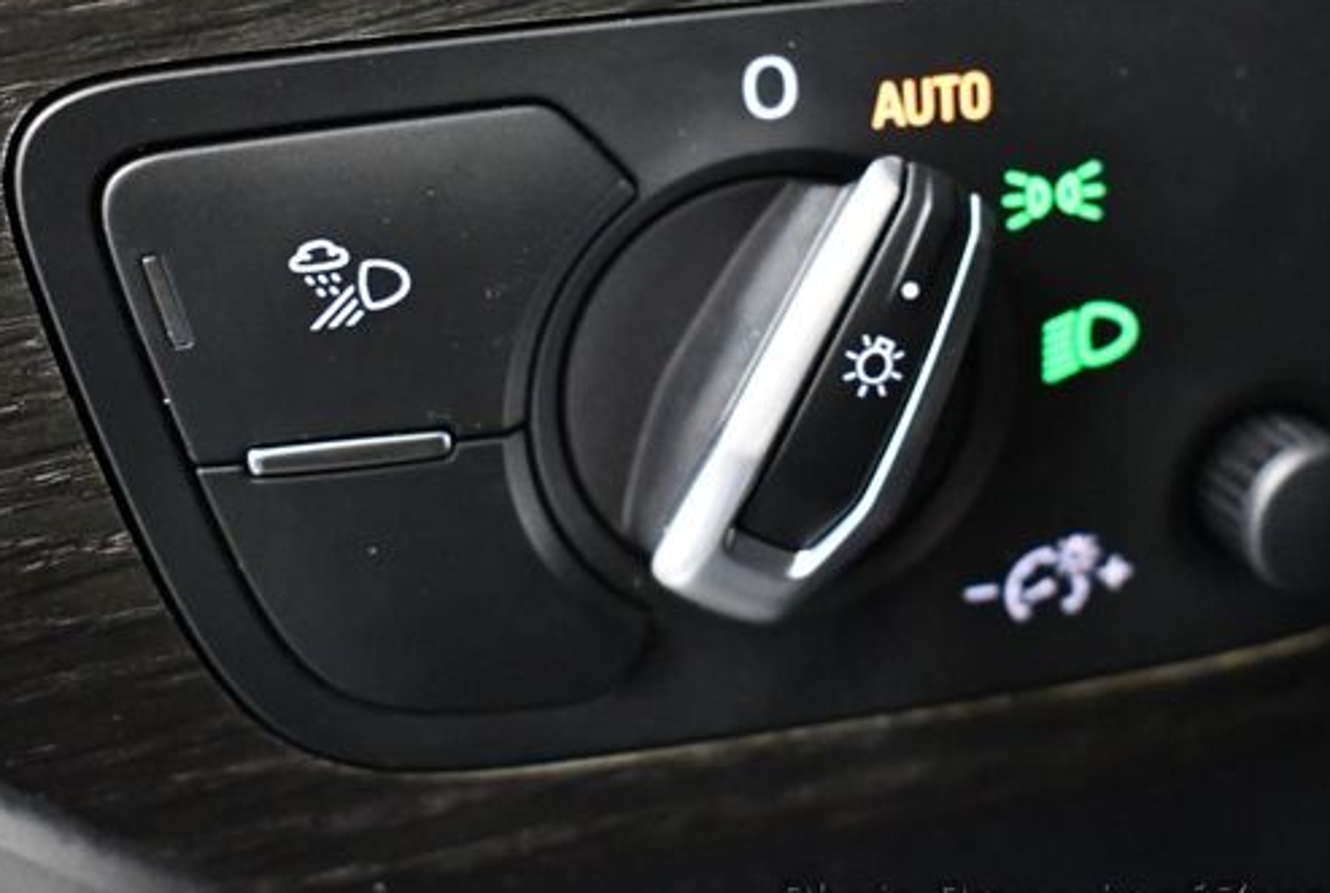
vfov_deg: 16.5
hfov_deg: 24.4
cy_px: 374
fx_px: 3073
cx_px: 739
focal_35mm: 83
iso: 6400
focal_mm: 32
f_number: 4.5
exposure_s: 1/60
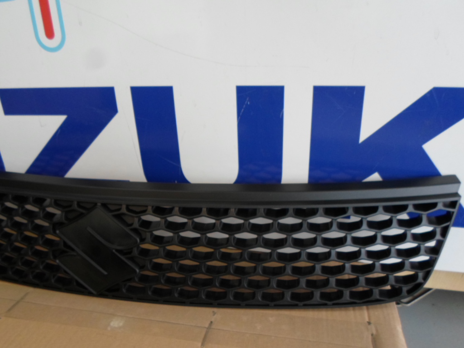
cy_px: 174
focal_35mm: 25
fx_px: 335
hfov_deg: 69.4
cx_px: 232
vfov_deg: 54.9
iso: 80
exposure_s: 1/30
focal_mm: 4.5
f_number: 2.5
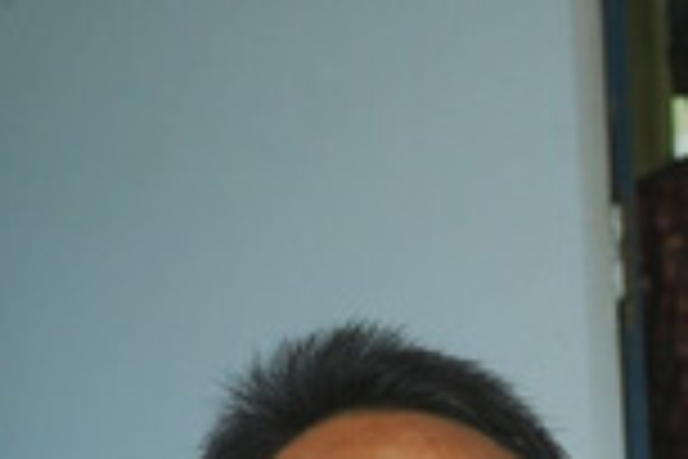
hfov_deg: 11.6
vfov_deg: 8.1
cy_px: 810
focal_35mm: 164
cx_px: 1241
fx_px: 3134
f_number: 4
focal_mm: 38
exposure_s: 1/160
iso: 500
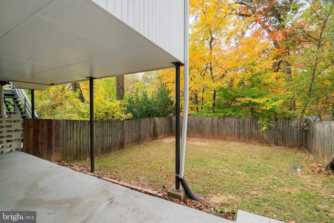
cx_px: 167
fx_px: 148
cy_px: 112
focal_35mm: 16
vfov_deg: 73.8
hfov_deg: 96.7
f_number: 9
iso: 1250
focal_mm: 16
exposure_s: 1/320
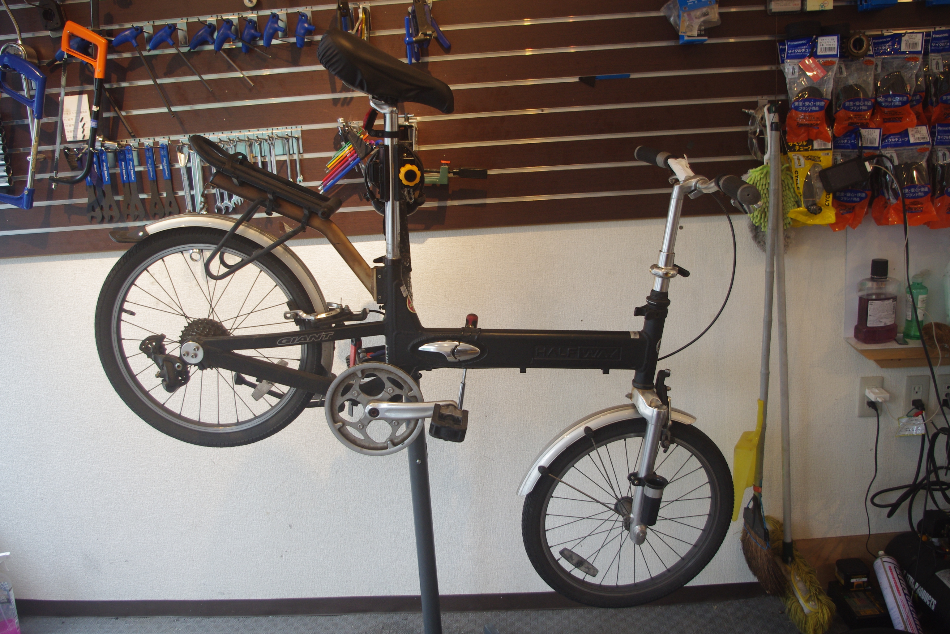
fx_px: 792
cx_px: 475
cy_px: 317
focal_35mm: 30
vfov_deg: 43.6
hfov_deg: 61.9
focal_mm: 20
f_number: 4
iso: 400
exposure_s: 1/50
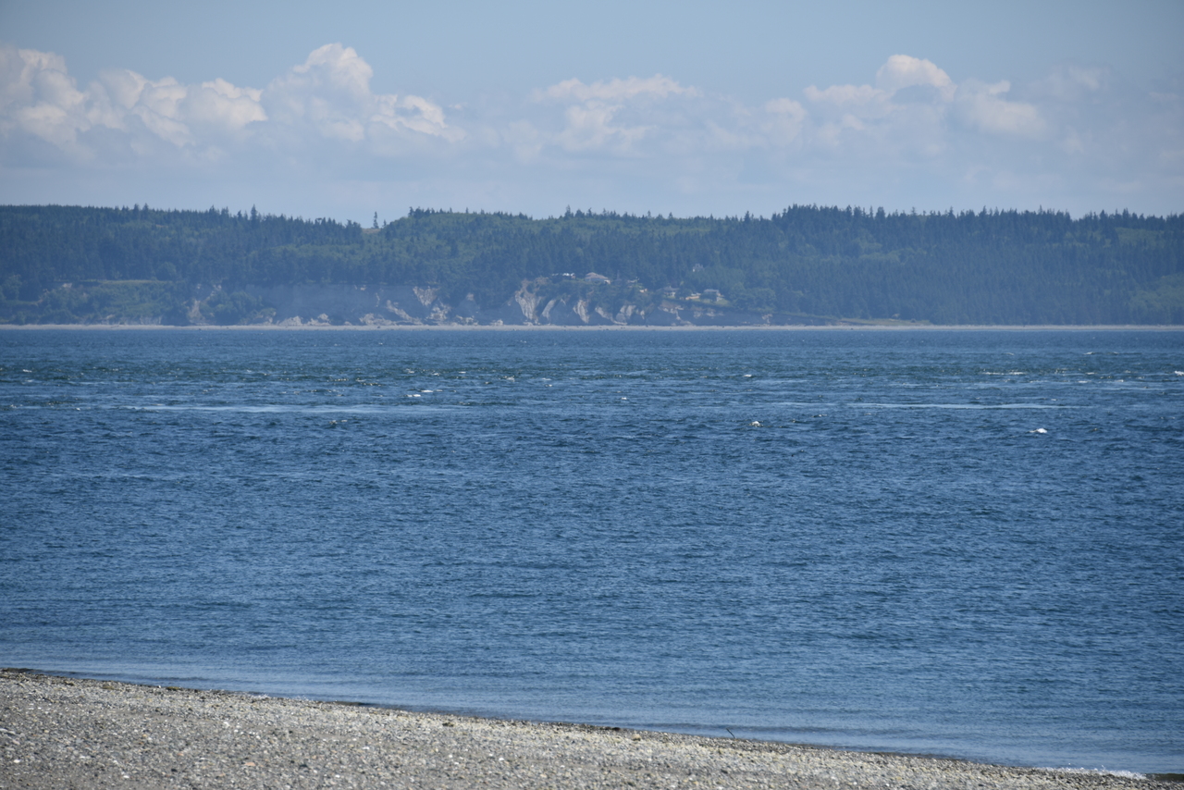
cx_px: 592
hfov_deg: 9.8
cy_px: 395
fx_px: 6908
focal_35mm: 210
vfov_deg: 6.5
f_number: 7.1
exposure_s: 1/500
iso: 100
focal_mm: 210
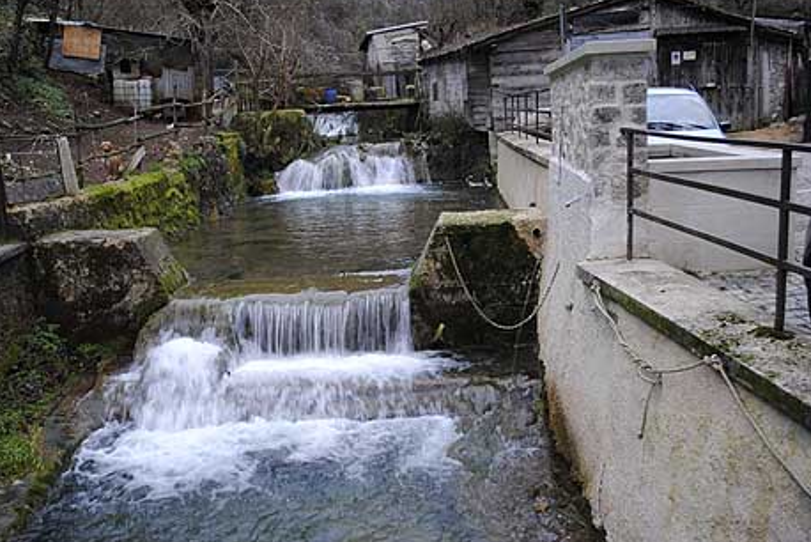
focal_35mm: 35
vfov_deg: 37.9
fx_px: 789
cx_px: 391
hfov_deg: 54.4
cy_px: 263
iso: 400
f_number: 4
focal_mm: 22
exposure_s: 1/20
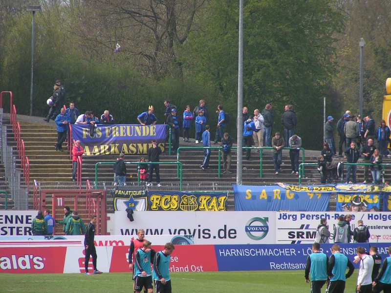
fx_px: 3840
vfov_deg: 4.4
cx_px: 196
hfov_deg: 5.8
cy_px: 146
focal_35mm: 340
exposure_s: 1/640
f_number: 3.5
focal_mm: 52
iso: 50
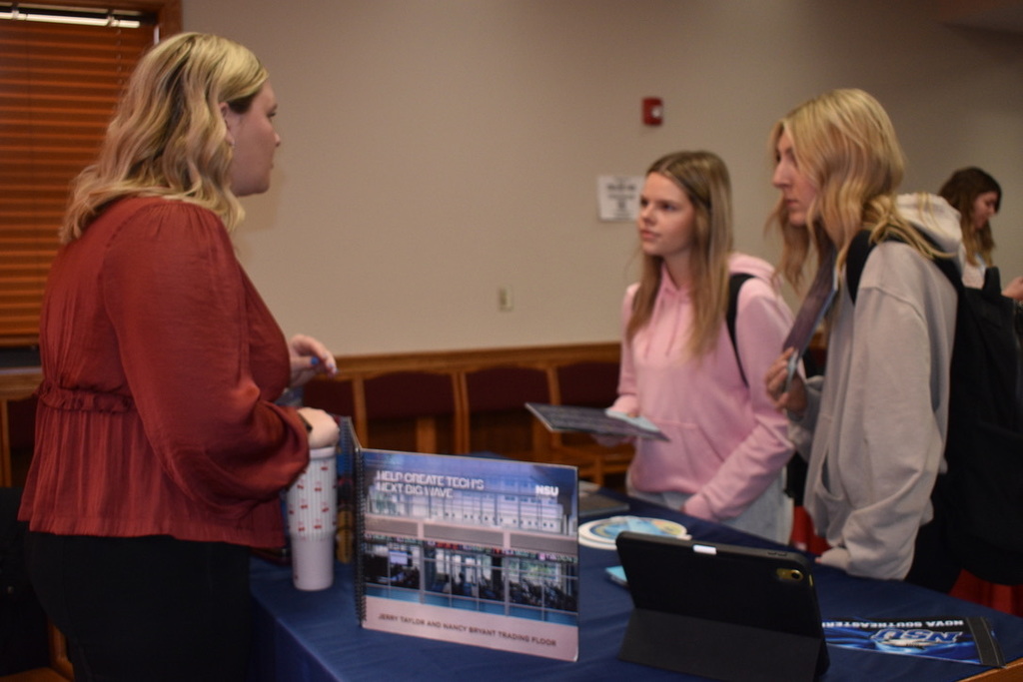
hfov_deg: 51.3
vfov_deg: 35.5
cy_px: 341
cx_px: 512
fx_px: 1066
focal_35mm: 38
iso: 900
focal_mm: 25
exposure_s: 1/125
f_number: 4
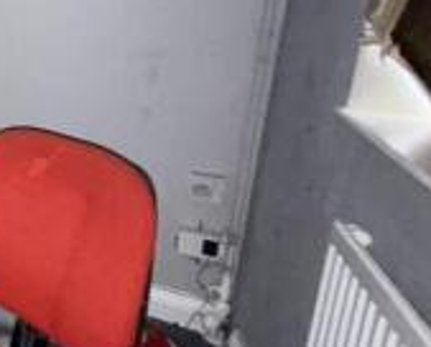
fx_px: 601
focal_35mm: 47
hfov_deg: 25.1
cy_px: 63
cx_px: -272
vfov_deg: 31.3
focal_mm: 2.22
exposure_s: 1/26
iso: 400
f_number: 2.2
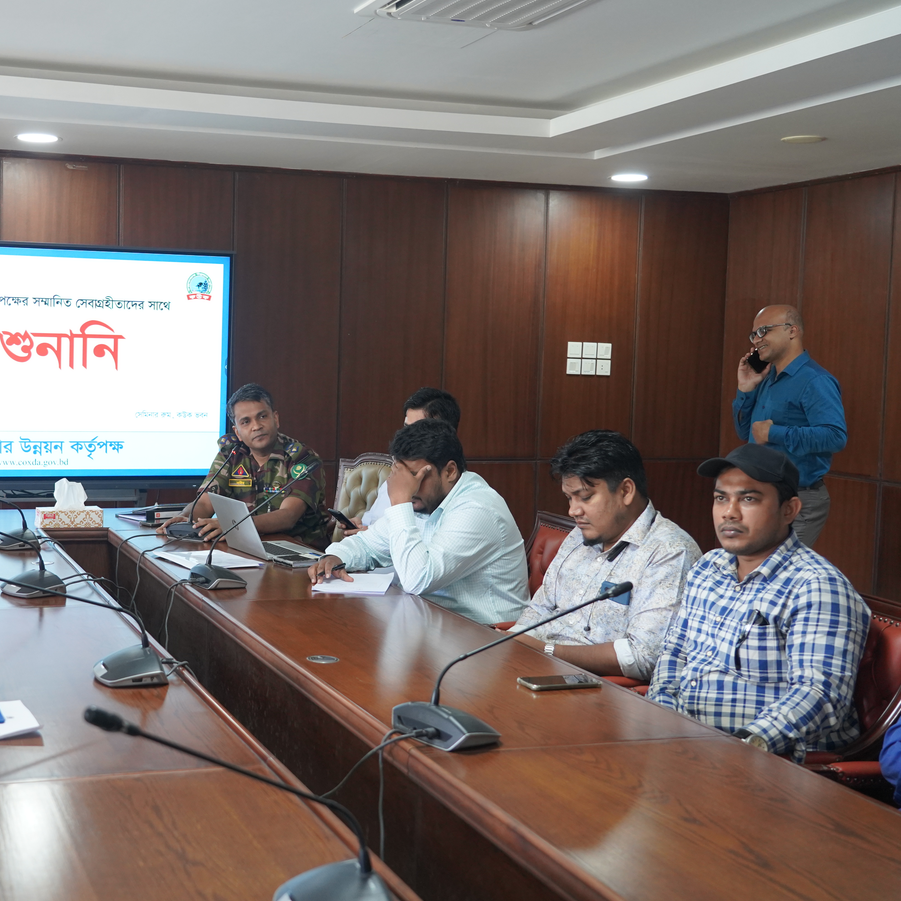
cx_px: 251
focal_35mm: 44
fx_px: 1296
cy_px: 445
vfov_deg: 38.3
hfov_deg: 37.6
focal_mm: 34
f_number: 4
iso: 2500
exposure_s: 1/160
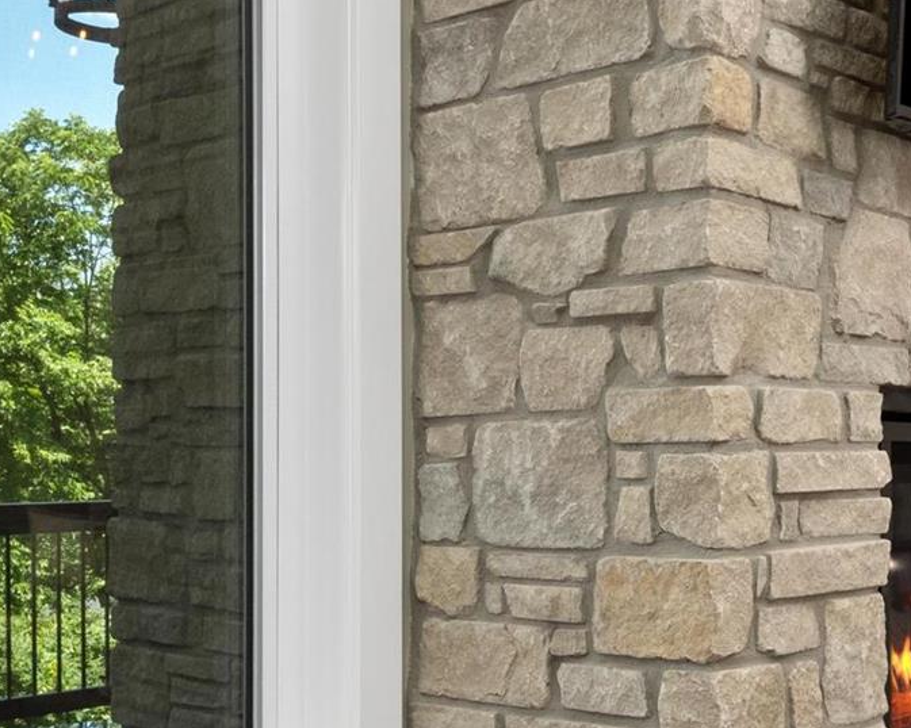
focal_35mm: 58
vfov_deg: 26.1
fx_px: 1563
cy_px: 457
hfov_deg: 31.9
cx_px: 680
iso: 400
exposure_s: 1/6
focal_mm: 13
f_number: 8
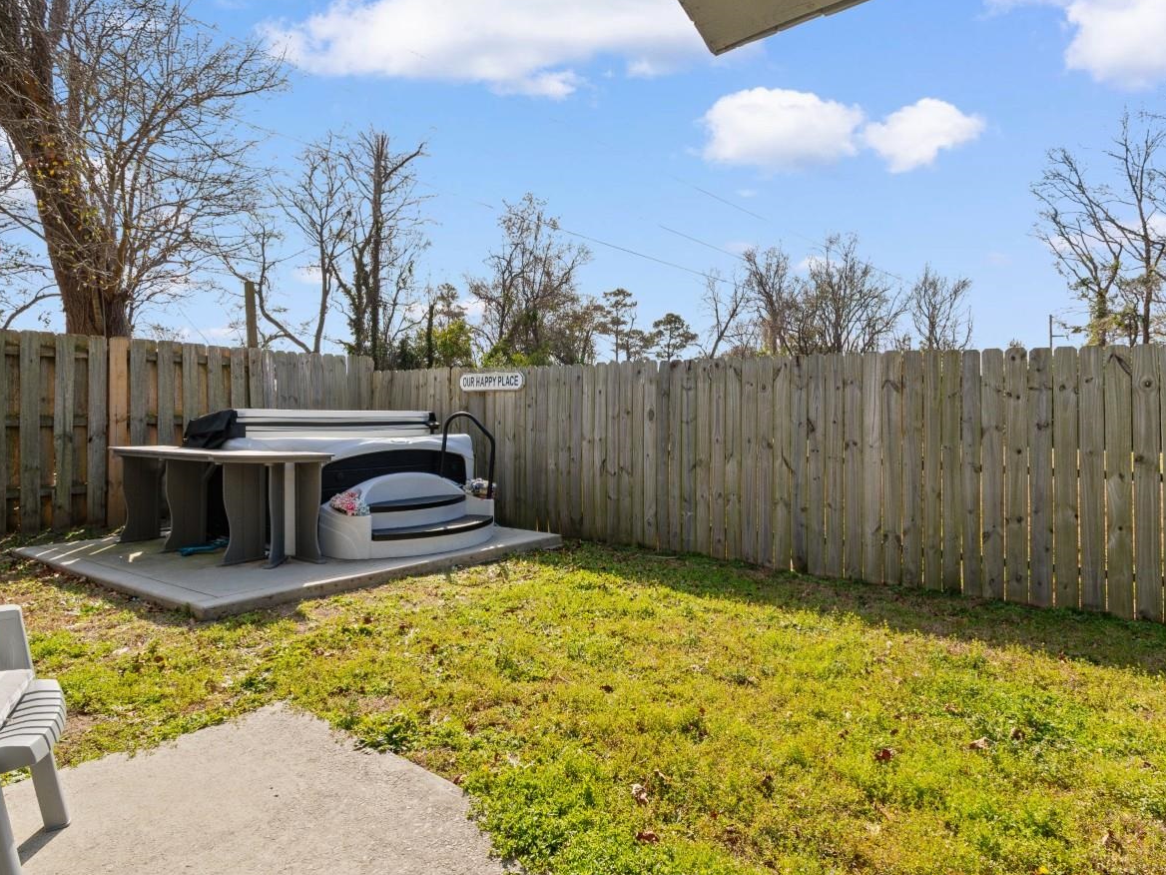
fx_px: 674
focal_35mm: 20
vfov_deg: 65.9
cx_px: 623
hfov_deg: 81.6
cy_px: 417
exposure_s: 1/125
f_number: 5.6
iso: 100
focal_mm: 10
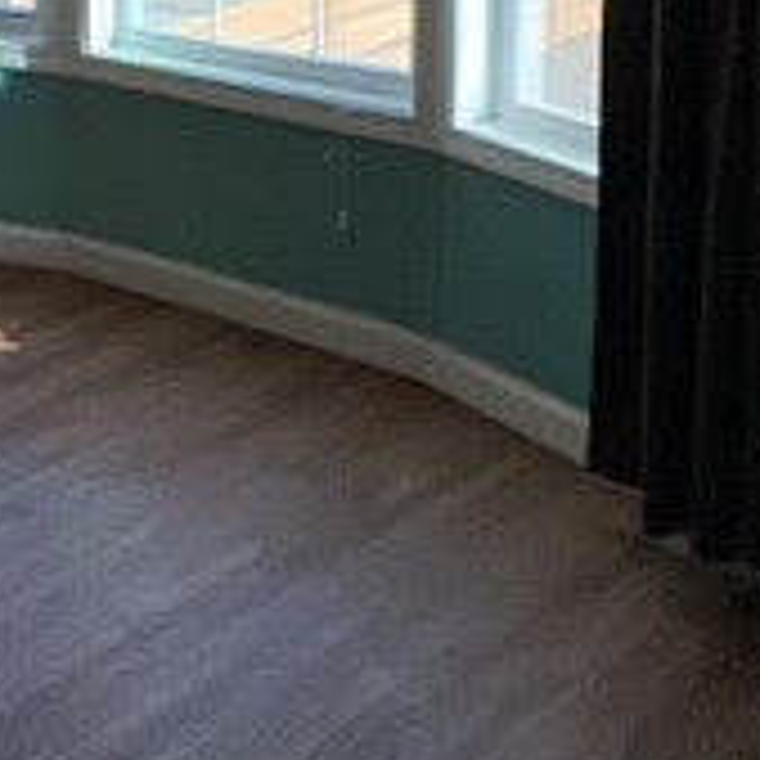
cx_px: -252
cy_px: -148
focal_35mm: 75
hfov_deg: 20.8
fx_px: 1863
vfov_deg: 21.4
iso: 32
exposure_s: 1/182
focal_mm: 2.22
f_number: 2.2
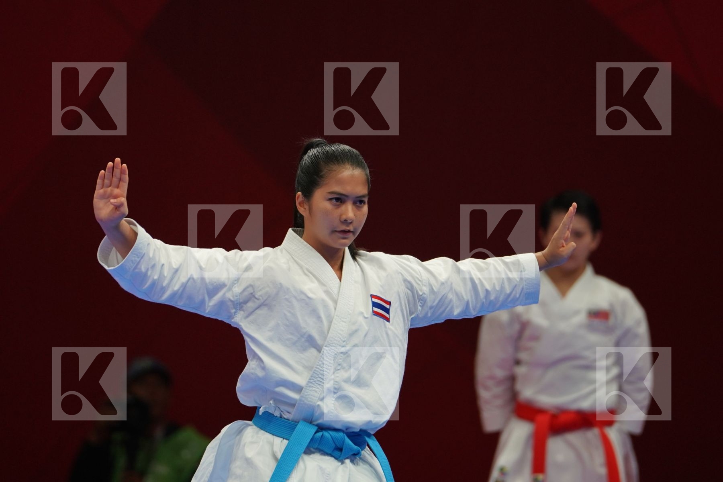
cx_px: 362
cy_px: 241
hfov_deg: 5.0
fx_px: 8314
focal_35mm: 414
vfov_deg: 3.3
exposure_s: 1/500
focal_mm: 276
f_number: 4
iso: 1000
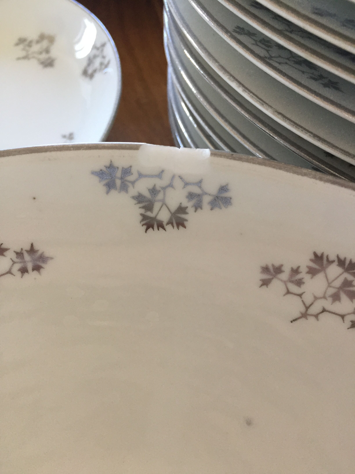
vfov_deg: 61.7
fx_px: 397
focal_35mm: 29
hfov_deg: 48.2
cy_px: 237
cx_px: 178
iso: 64
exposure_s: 1/33
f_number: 2.2
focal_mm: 4.15
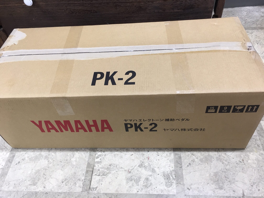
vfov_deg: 48.2
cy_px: 99
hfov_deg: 61.7
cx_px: 132
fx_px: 221
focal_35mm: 29
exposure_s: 1/15
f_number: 2.2
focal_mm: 4.15
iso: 32
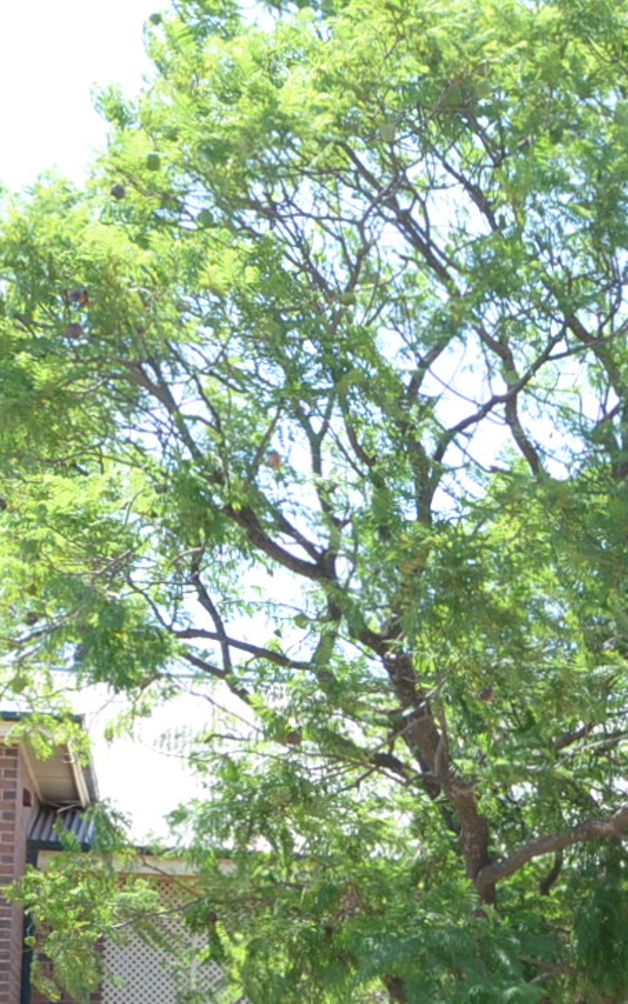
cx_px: 705
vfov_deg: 21.7
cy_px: 927
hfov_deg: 13.7
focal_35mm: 93
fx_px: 2547
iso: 400
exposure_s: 1/400
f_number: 5.6
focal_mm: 18
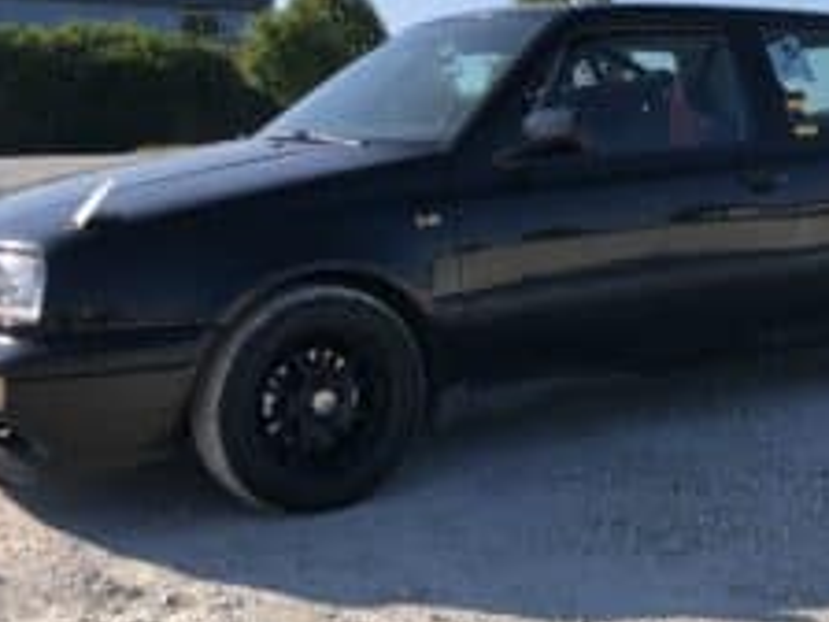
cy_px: 193
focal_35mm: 50
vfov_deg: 28.9
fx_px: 1197
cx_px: 522
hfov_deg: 37.9
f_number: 1.8
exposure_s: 1/1621
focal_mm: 3.99
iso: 20
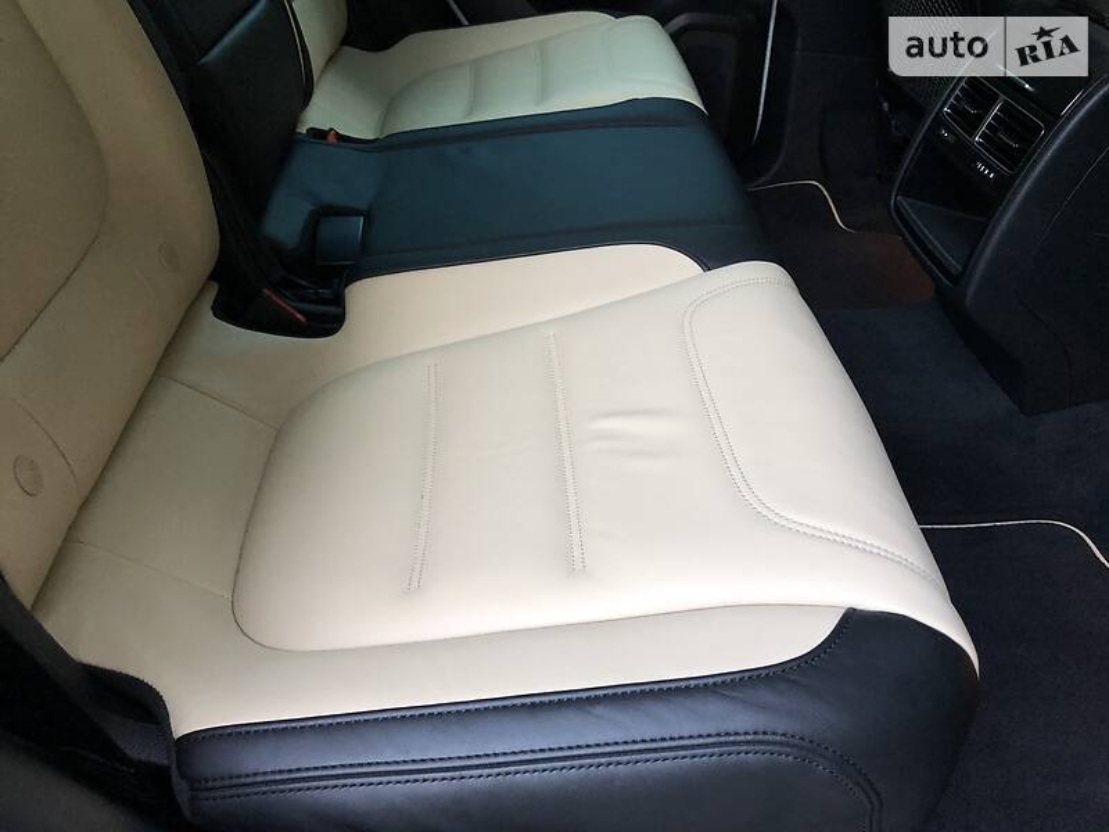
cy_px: 416
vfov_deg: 49.7
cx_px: 554
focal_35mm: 28
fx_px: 897
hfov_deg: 63.4
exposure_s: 1/30
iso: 32
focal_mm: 4
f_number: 1.8
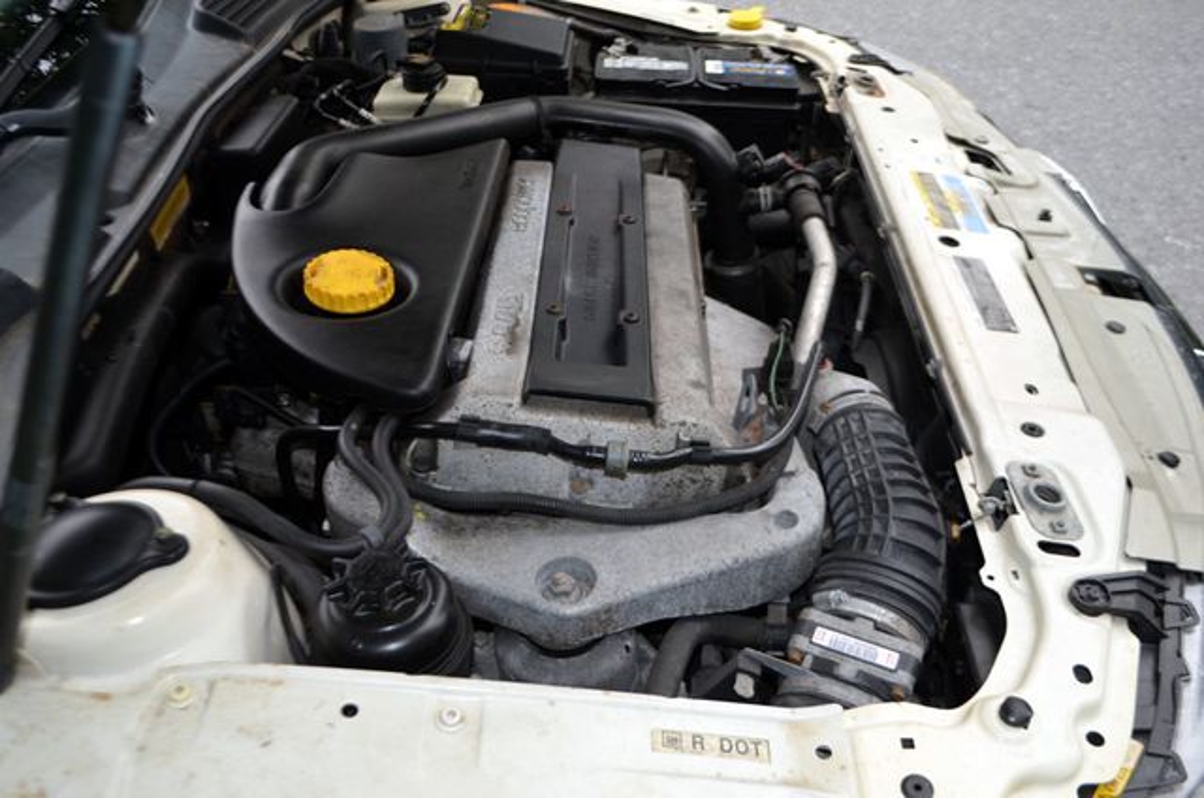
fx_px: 1101
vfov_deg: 39.8
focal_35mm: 33
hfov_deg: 57.3
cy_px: 399
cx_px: 602
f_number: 3.8
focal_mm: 22
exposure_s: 1/200
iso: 160
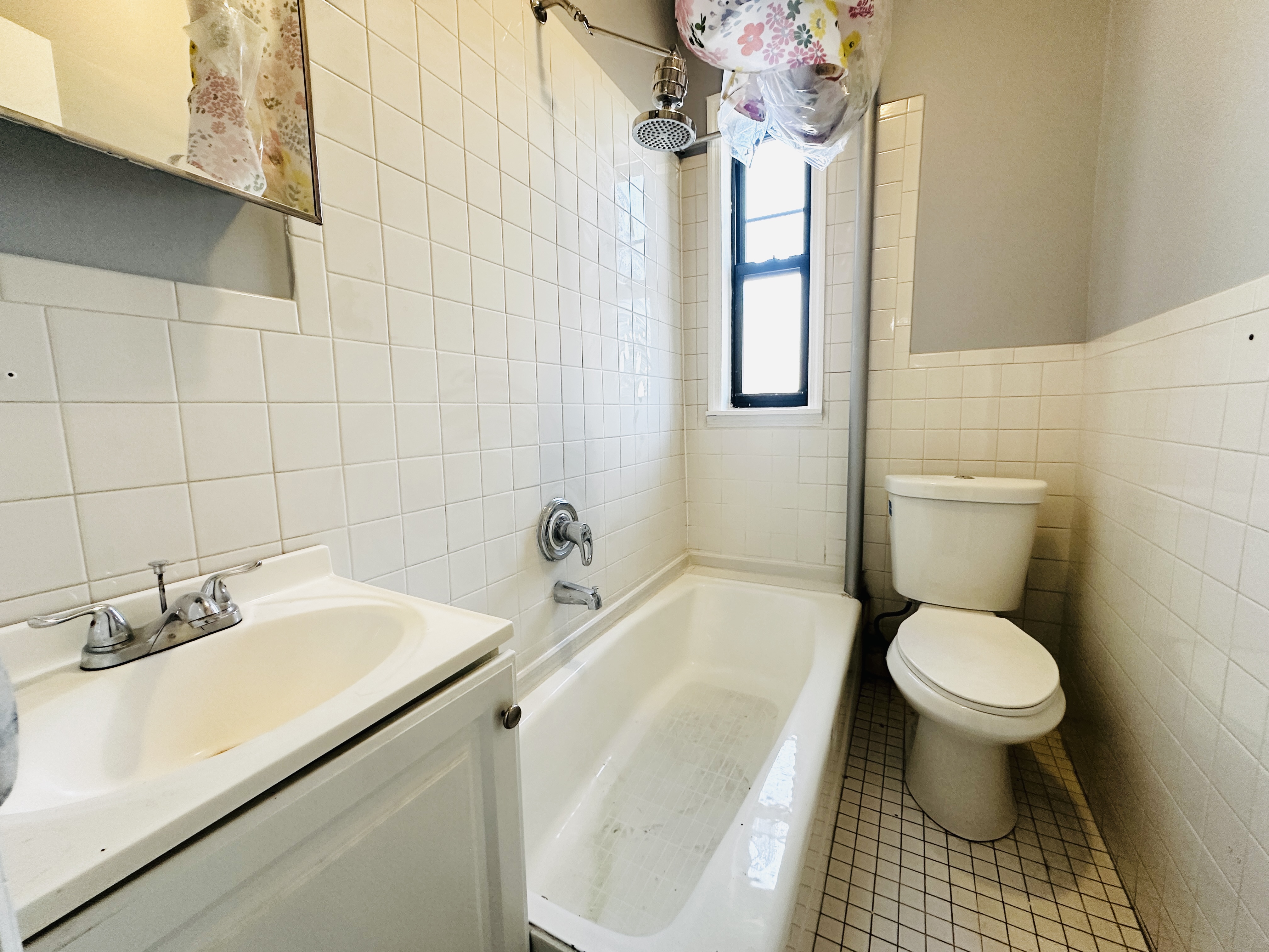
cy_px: 476
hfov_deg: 102.1
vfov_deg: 85.7
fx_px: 513
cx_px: 634
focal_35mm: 14
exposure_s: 1/120
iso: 250
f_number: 2.2
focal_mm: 2.22
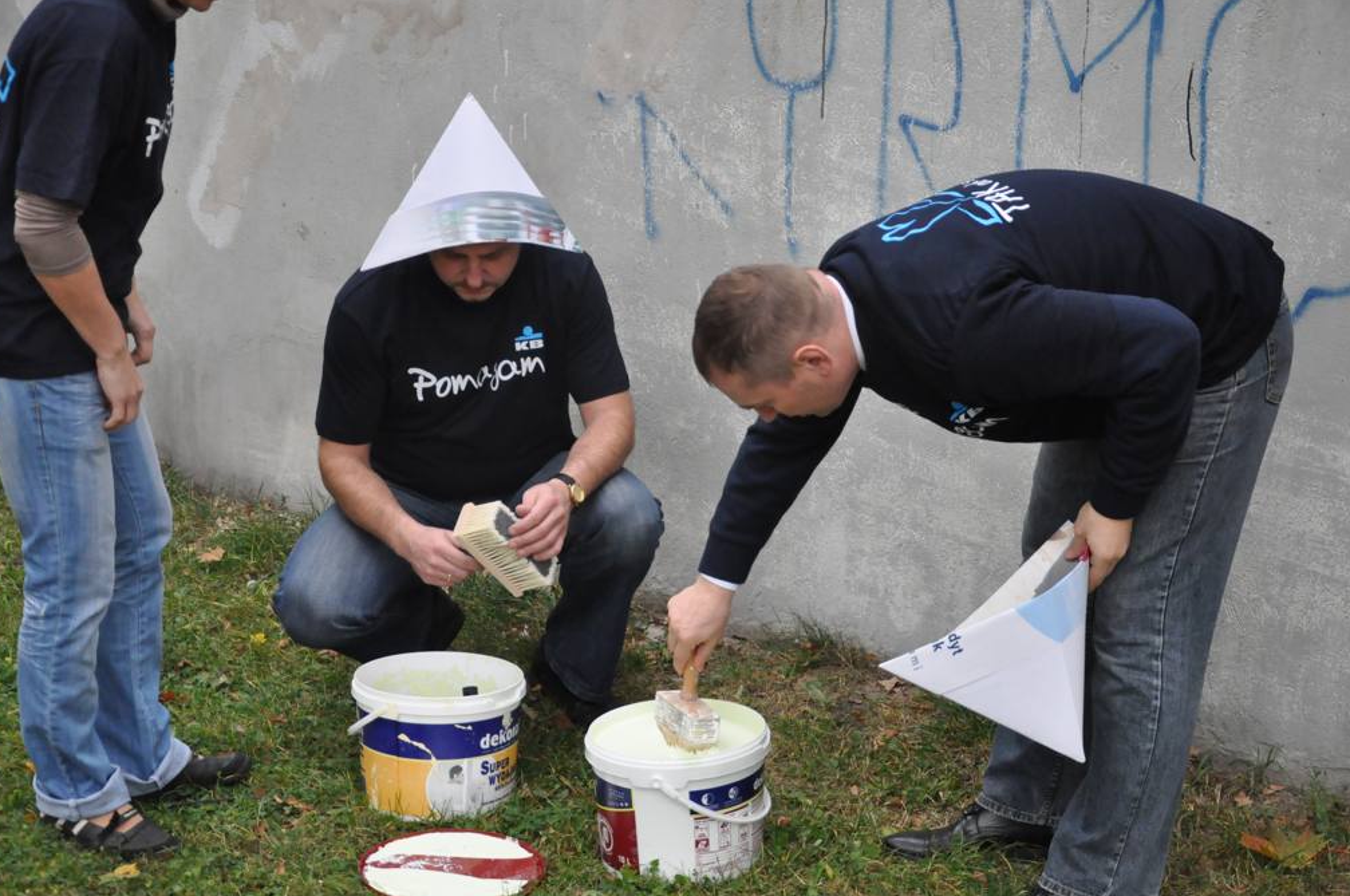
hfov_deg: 31.5
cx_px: 667
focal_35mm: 64
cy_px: 451
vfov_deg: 21.2
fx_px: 2397
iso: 2000
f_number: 4.8
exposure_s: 1/1600
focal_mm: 42
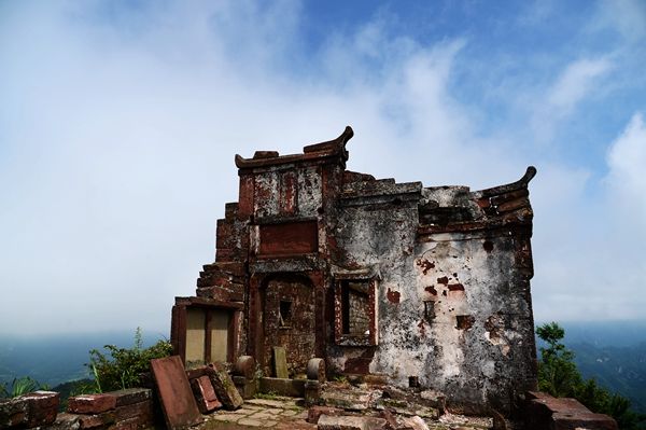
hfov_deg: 73.8
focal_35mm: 24
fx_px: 430
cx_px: 323
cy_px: 215
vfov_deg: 53.1
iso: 100
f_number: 7.1
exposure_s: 1/250
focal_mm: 24
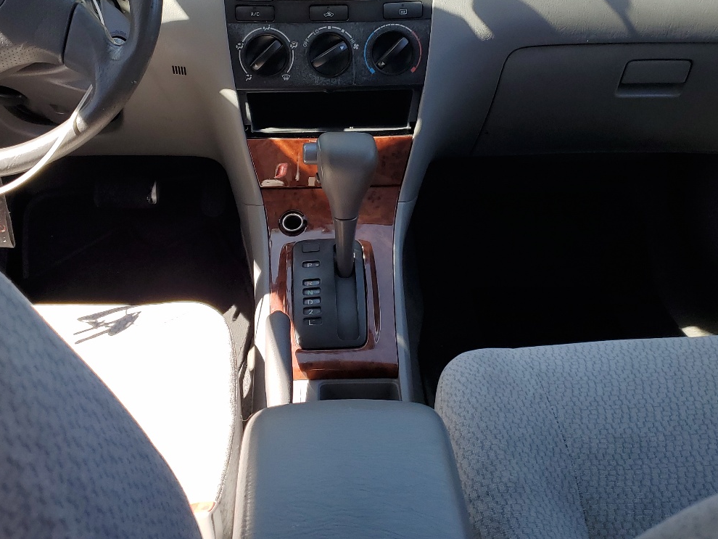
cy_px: 159
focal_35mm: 42
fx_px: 871
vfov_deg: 33.9
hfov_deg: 44.8
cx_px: 334
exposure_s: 1/526
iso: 50
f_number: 1.5
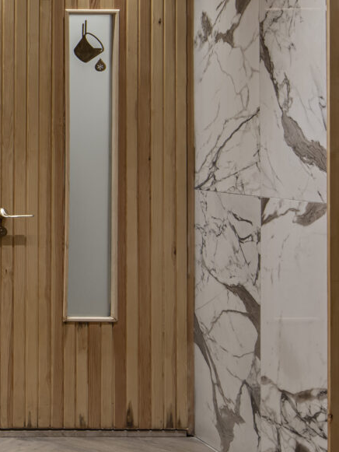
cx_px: -277
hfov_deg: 16.8
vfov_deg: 26.9
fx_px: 940
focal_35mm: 72
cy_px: 146
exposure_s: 2
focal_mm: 17
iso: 100
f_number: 8
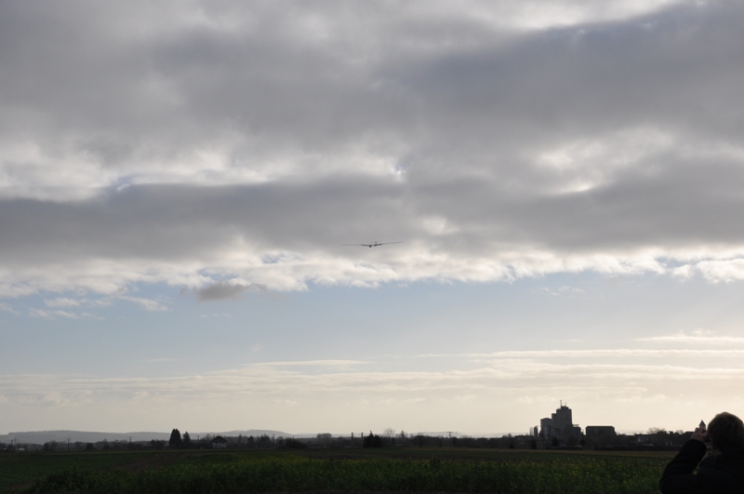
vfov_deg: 25.7
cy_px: 247
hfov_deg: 37.9
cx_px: 372
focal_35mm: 52
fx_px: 1083
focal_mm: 35
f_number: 8
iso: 400
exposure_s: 1/2000
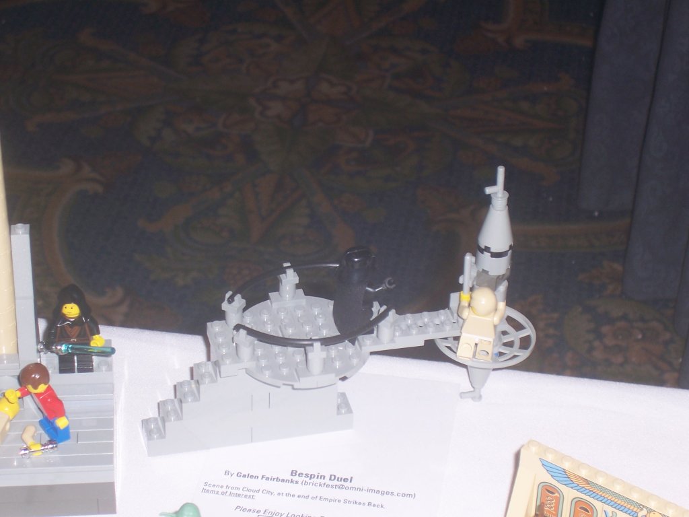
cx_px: 344
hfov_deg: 19.3
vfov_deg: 14.5
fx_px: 2030
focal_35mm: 102
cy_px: 258
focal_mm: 16.8
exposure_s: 1/90
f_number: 4.6
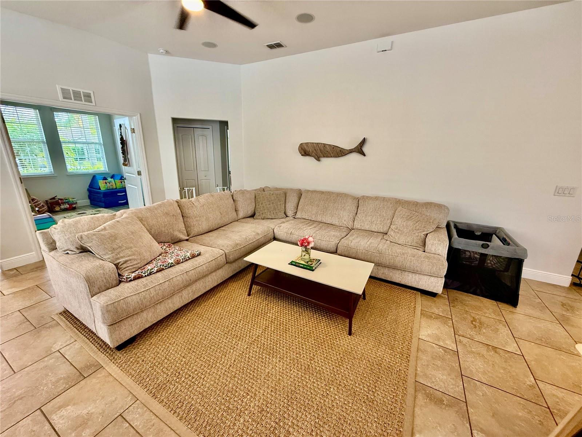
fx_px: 235
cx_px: 291
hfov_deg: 102.1
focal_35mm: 14
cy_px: 218
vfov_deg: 85.7
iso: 320
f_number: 2.2
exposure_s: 1/120
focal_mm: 2.22
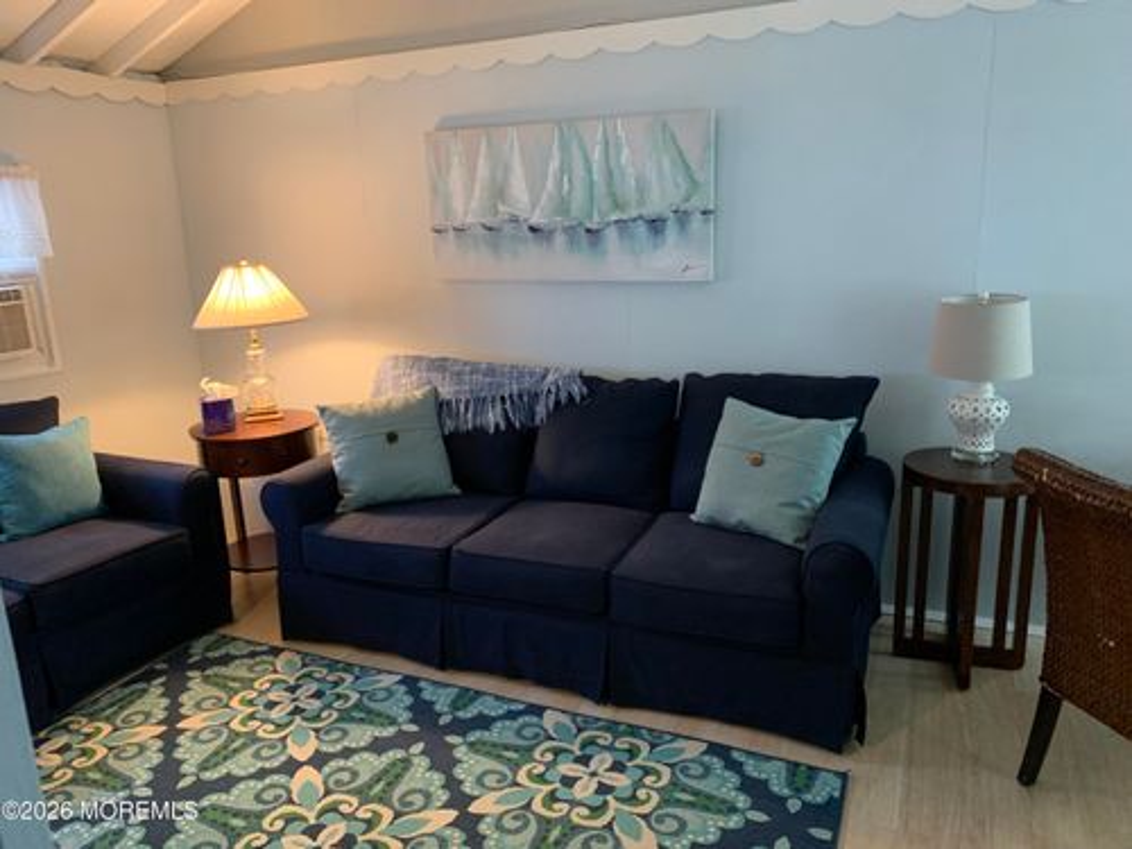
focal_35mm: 26
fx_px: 850
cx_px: 566
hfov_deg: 67.3
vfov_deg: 53.1
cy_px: 424
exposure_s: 1/40
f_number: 1.8
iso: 320
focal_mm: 4.25
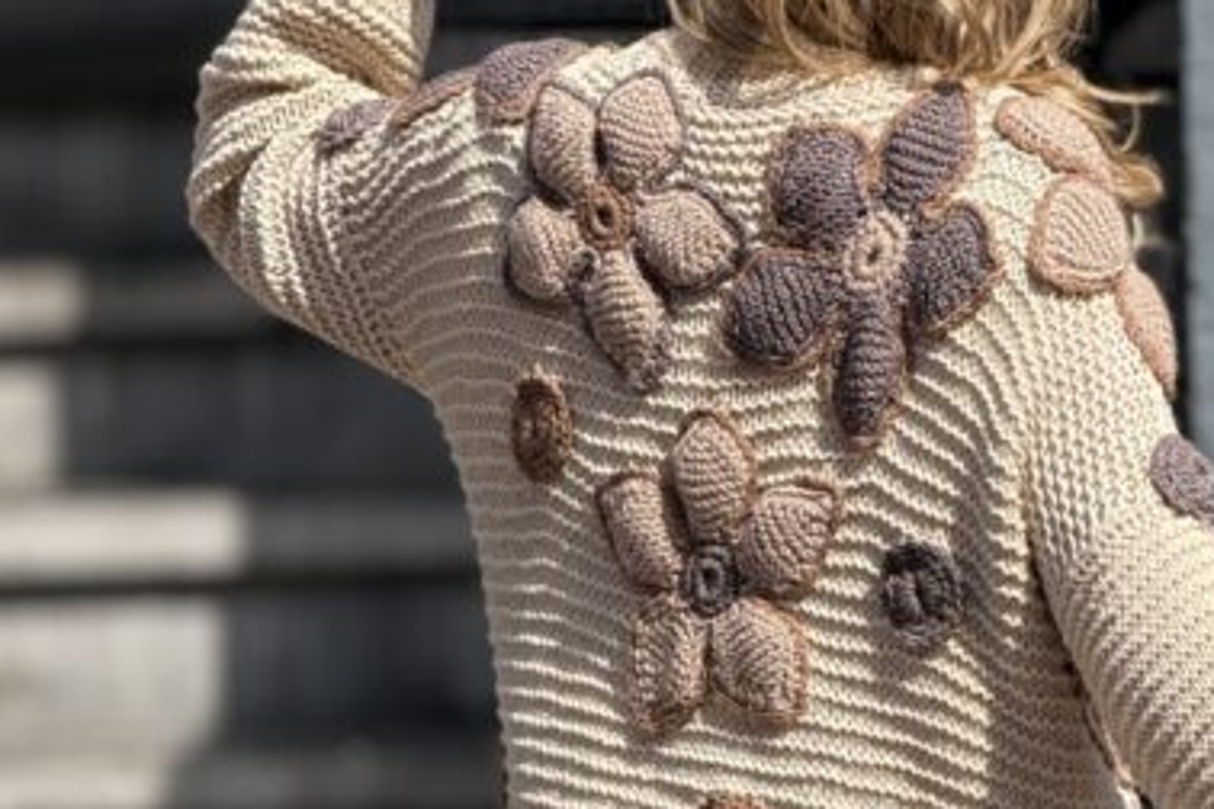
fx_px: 8902
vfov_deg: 5.2
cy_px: 559
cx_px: 806
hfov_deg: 7.8
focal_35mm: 264
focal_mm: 15.66
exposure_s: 1/1186
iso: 50
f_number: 2.8
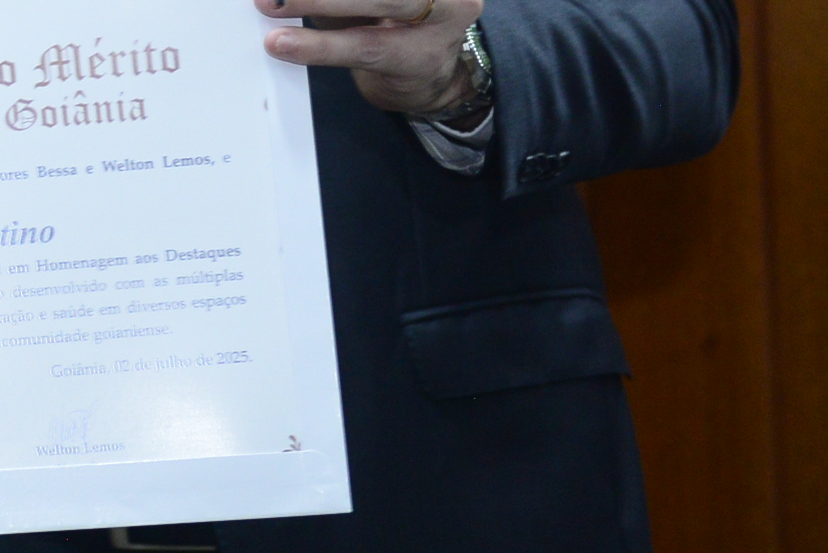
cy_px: -137
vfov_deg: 6.3
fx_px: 5016
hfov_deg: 9.1
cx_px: -624
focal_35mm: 218
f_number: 4
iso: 2000
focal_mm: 60
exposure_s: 1/125
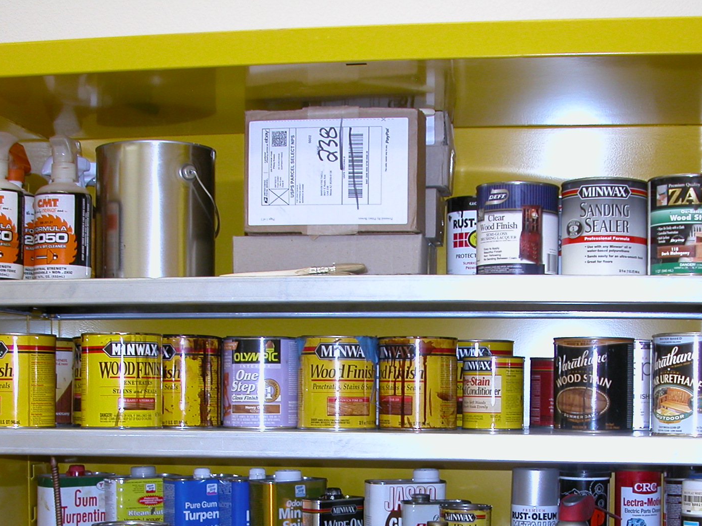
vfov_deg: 22.3
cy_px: 480
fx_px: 1298
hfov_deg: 30.3
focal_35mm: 64
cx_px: 363
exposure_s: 1/30
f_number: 2.8
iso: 100
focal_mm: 8.9
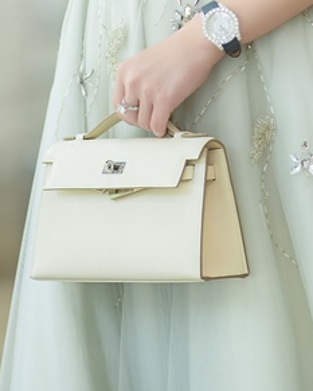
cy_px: -200
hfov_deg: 4.9
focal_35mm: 315
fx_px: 3646
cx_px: 203
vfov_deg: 6.1
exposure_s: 1/320
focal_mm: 105
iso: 400
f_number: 2.2
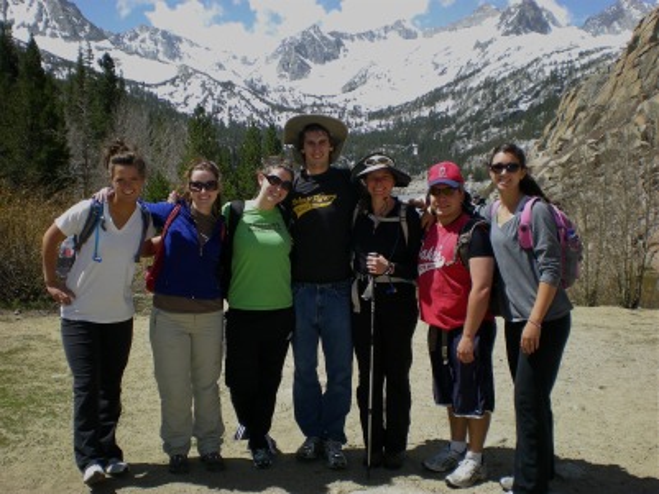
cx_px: 330
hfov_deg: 49.0
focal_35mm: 38
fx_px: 724
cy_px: 247
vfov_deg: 37.7
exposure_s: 1/383
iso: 77
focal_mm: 6.3
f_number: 4.6
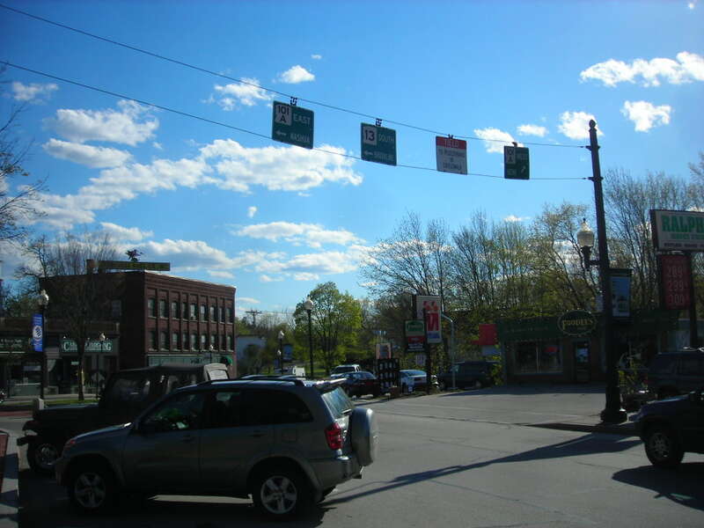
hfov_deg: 49.0
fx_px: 773
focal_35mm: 38
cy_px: 264
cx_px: 352
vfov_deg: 37.7
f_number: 6.4
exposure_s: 1/302
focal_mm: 6.3
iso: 50
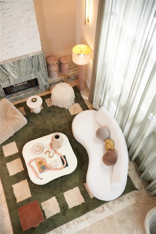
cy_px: 117
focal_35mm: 31
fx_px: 201
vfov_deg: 60.3
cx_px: 78
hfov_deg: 42.3
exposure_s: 1/160
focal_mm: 31
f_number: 4
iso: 1600
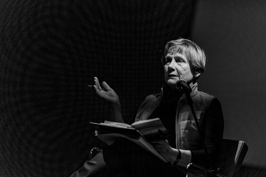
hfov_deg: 10.3
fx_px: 1478
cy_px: 88
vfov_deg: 6.9
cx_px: 133
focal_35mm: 200
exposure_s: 1/800
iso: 6400
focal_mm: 200
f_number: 2.5
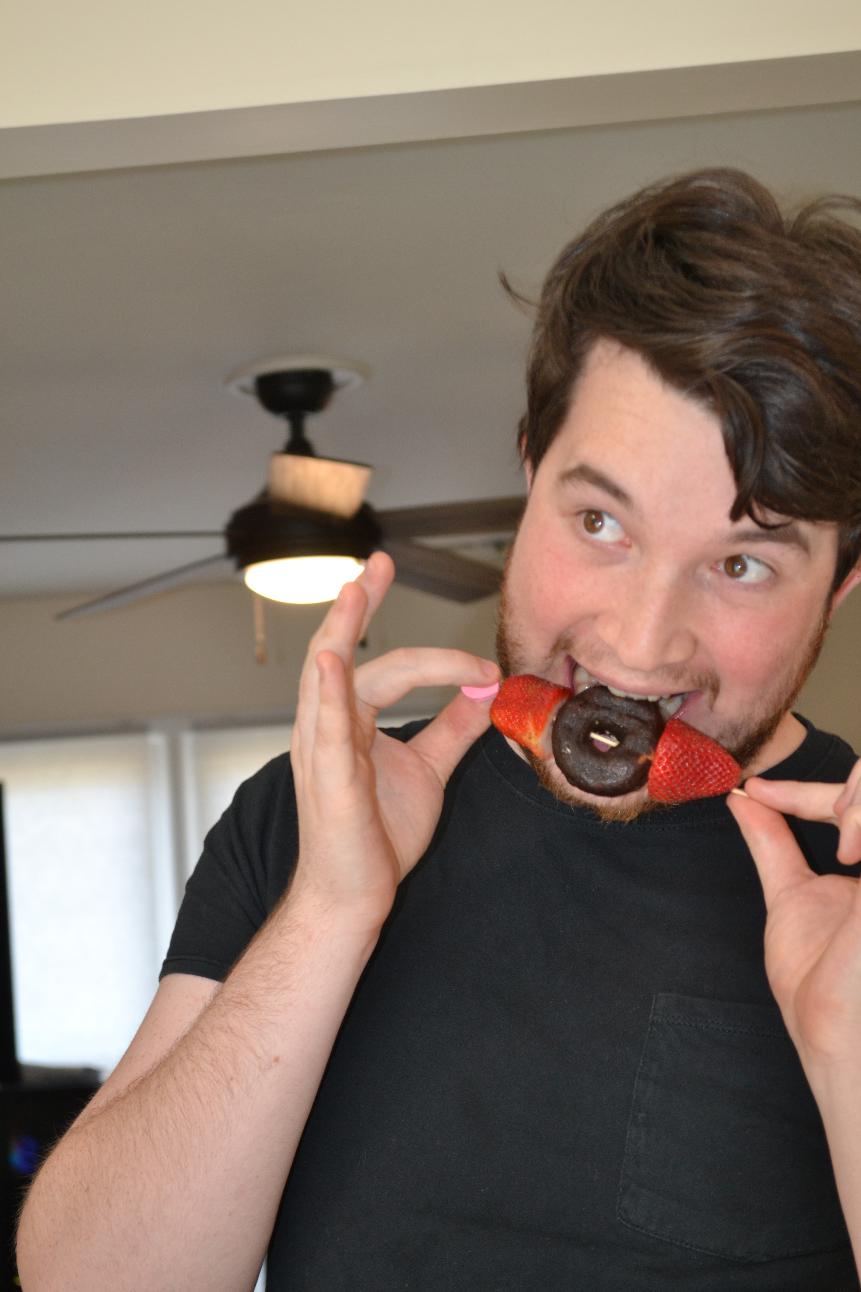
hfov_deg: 20.2
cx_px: 430
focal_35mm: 68
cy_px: 646
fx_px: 2421
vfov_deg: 29.9
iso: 640
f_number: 5.3
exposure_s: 1/60
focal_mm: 45
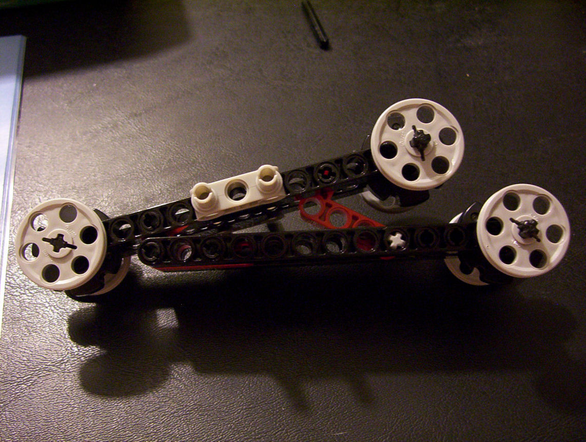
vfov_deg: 33.7
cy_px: 221
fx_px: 730
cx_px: 293
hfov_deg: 43.8
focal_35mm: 43
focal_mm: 5.77
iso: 200
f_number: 2.73
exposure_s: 1/8
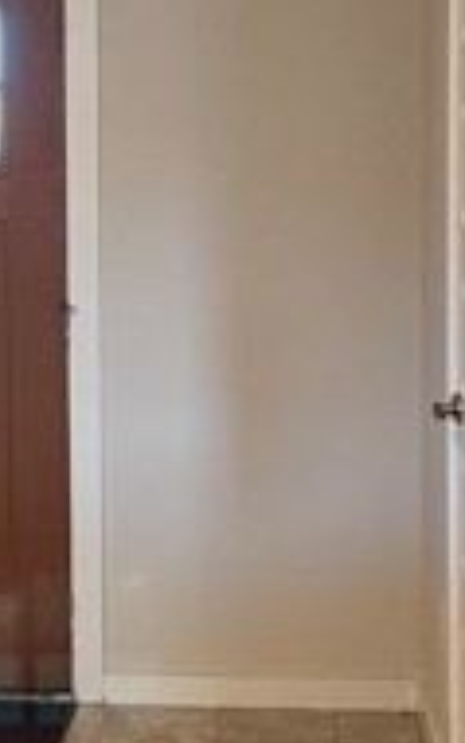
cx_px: -23
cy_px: 368
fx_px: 2085
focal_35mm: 103
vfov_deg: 20.2
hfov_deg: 12.5
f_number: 1.78
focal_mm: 6.76
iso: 320
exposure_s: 1/60
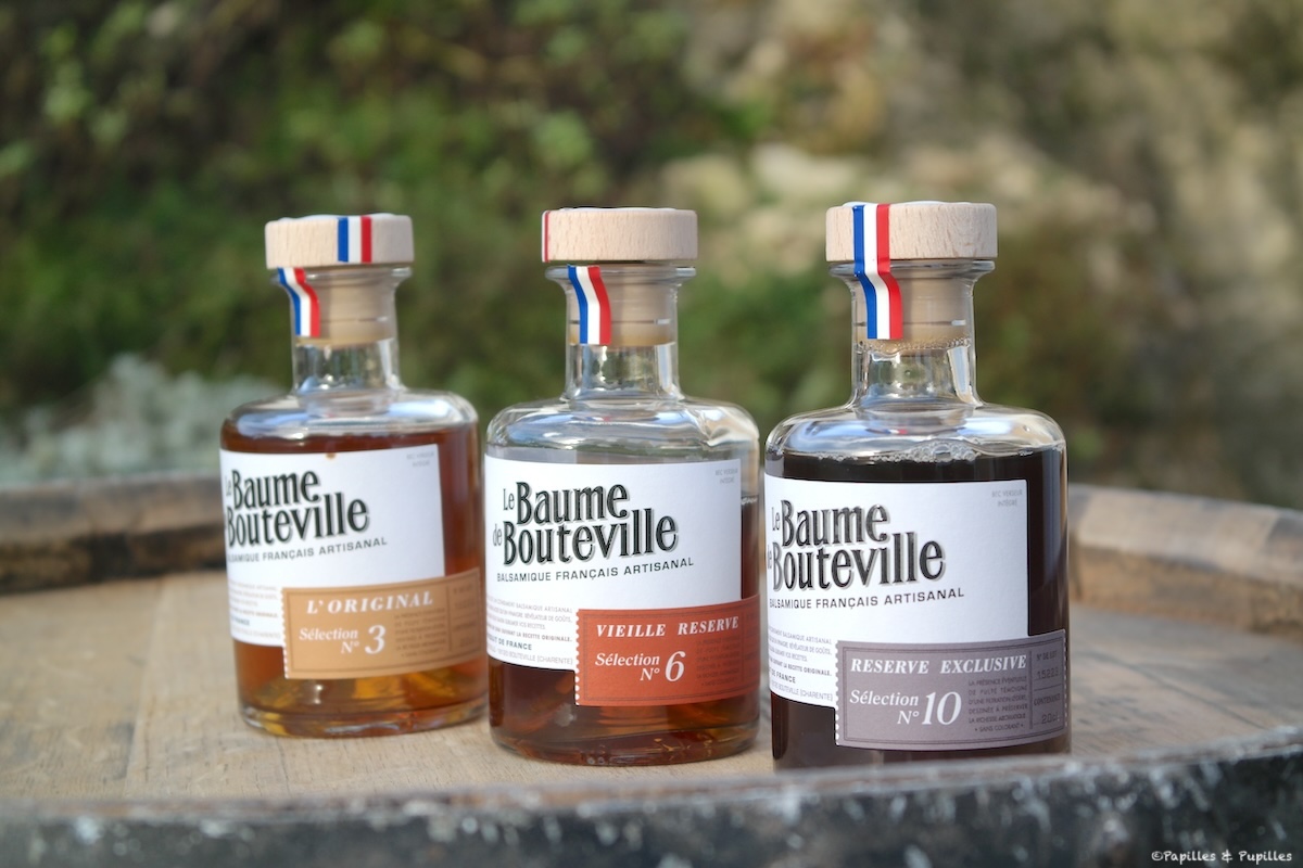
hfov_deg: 26.3
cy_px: 434
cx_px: 652
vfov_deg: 17.7
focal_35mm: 77
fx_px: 2787
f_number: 5.6
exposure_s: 1/160
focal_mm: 50
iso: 200
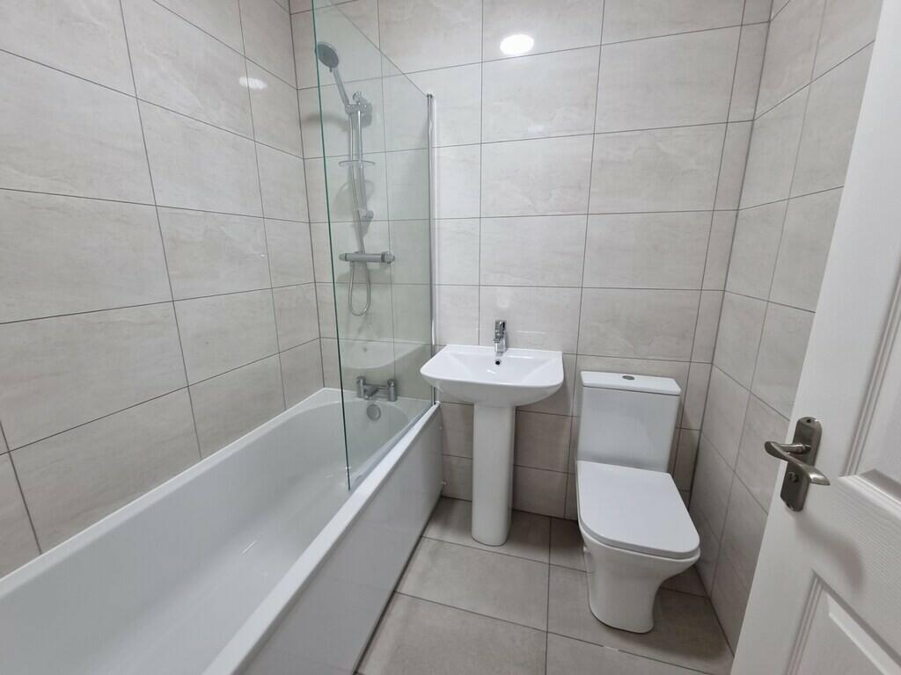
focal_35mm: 13
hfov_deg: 106.2
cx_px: 450
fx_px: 338
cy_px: 338
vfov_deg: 89.9
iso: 160
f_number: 2.2
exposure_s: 1/50
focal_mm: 2.2
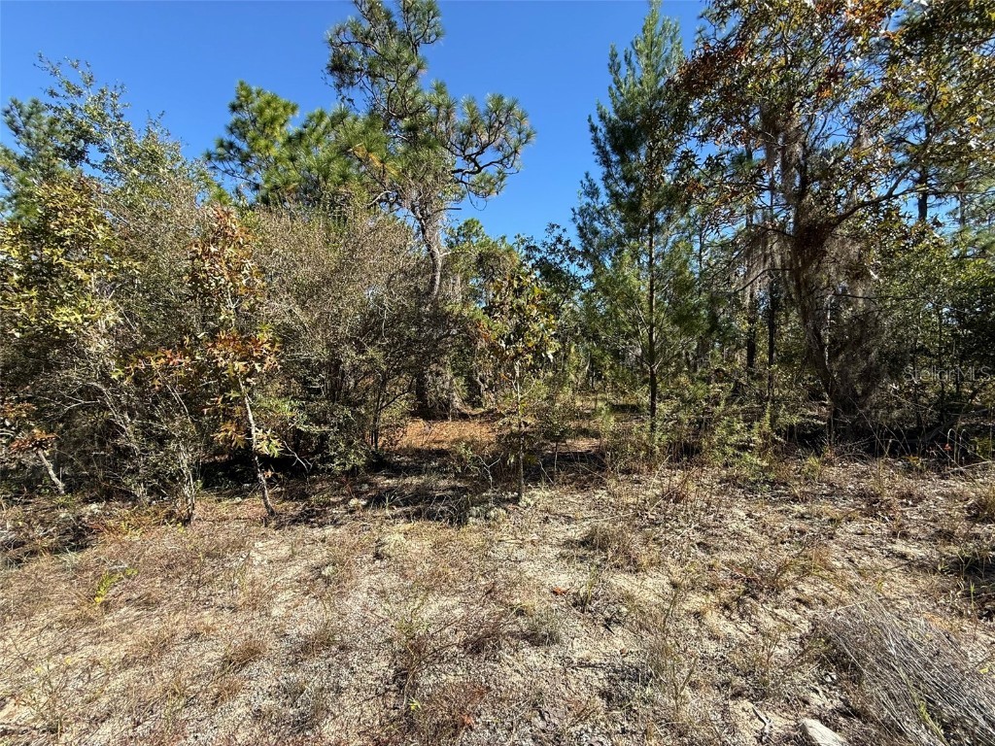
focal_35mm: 14
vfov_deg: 85.7
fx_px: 402
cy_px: 373
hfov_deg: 102.1
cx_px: 498
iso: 50
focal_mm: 2.22
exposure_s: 1/638
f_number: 2.2
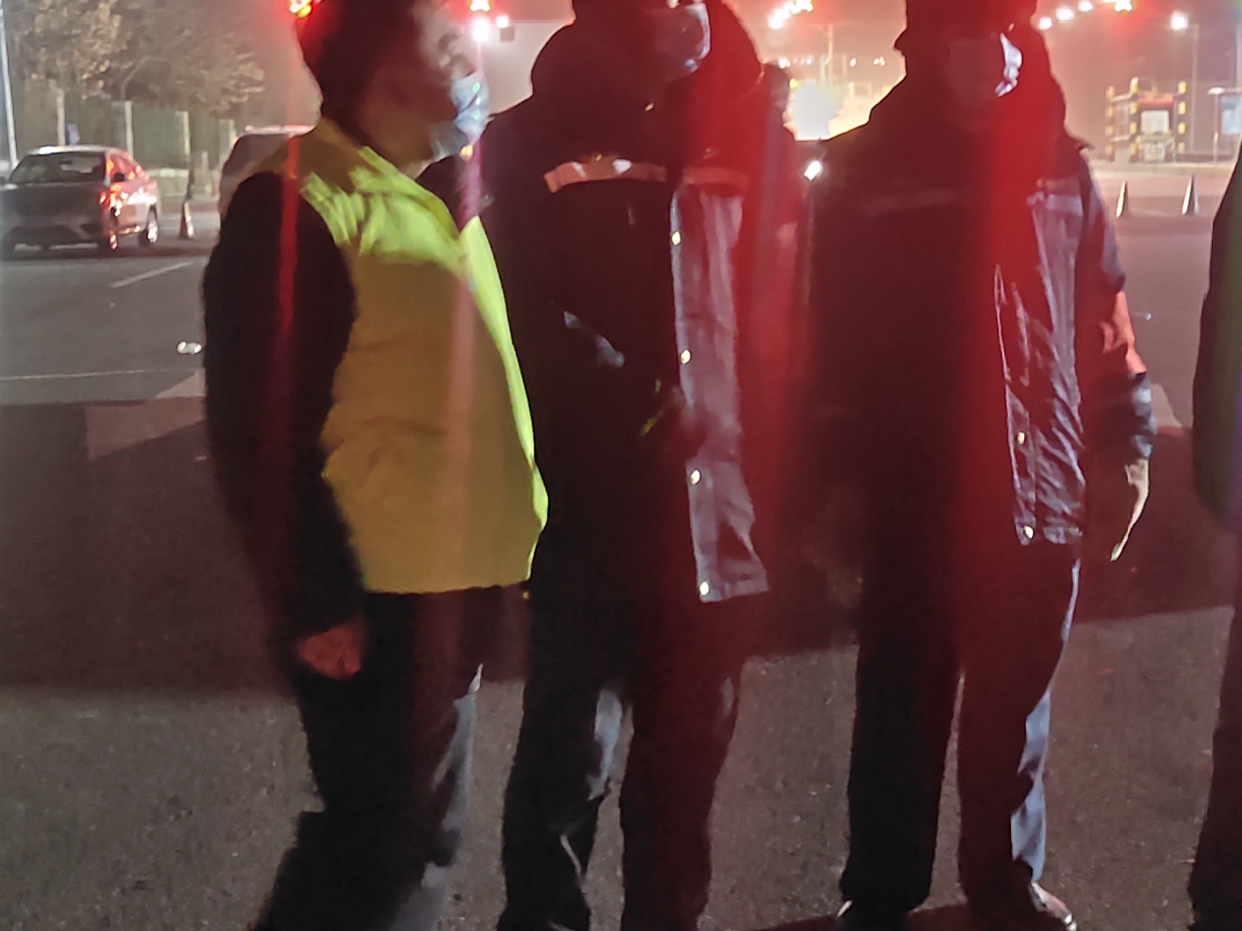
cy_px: 582
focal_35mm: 76
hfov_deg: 25.5
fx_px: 2727
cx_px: 819
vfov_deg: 19.3
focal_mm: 4.27
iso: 1214
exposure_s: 1/10
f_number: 1.8
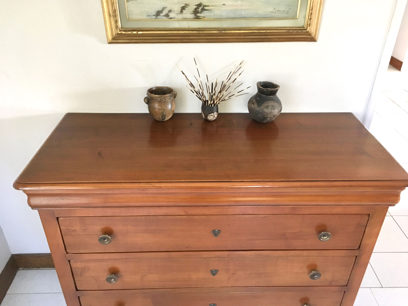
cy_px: 153
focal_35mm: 29
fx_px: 342
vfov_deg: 48.2
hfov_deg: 61.7
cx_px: 204
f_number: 2.2
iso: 200
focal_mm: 4.15
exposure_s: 1/25
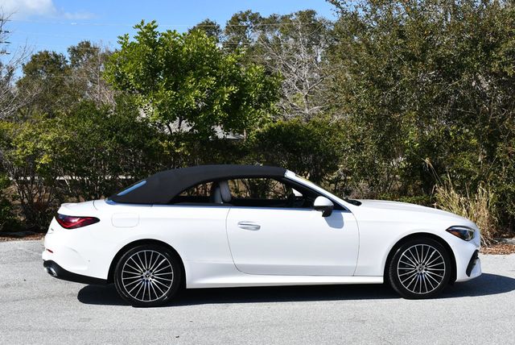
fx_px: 974
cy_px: 172
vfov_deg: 20.1
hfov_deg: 29.6
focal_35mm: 68
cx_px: 258
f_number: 9
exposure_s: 1/320
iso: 100
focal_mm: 34
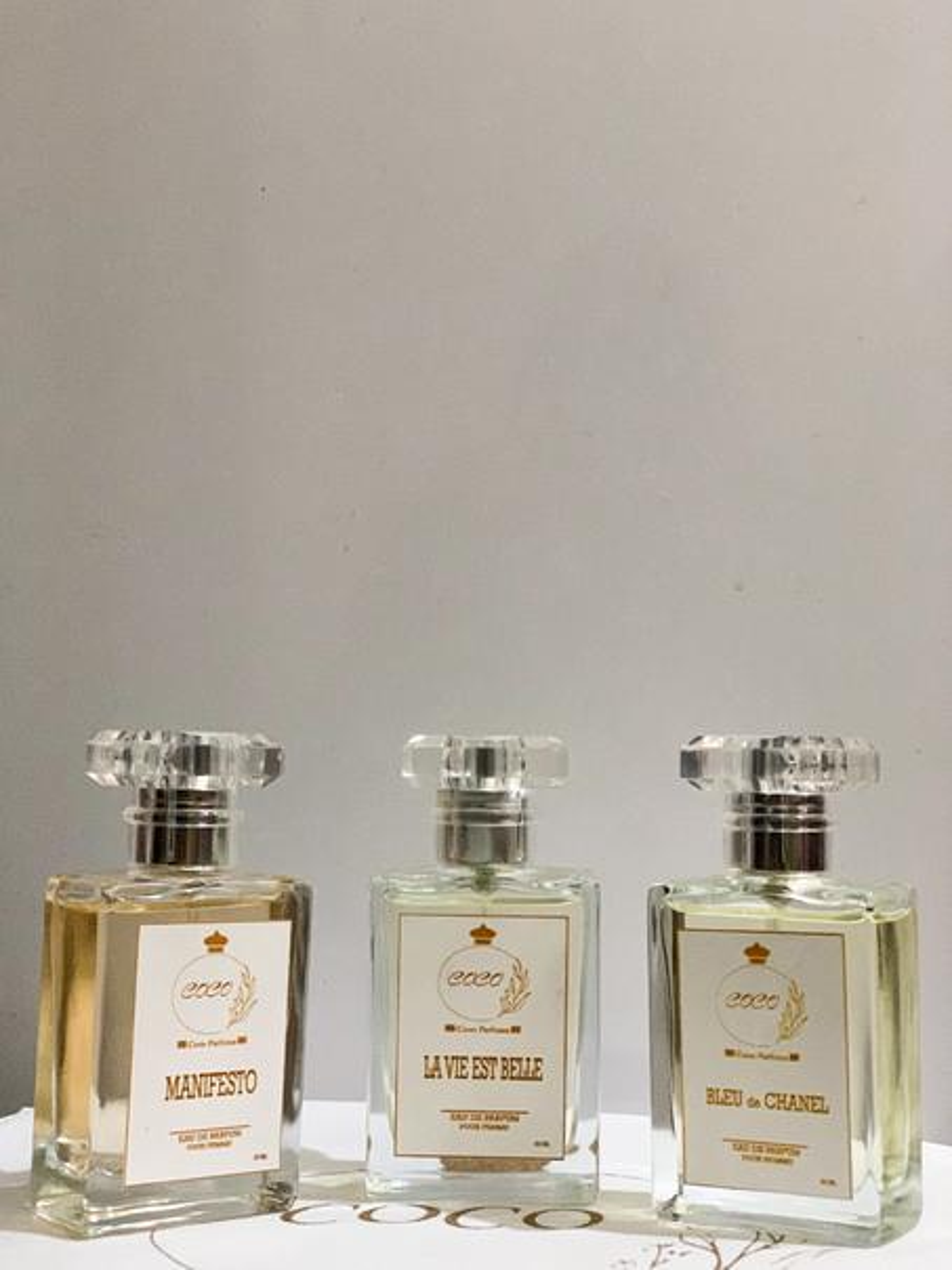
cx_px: 476
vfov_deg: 36.8
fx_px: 1907
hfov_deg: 28.0
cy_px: 635
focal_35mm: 52
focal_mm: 6
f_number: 2.4
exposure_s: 1/40
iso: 500
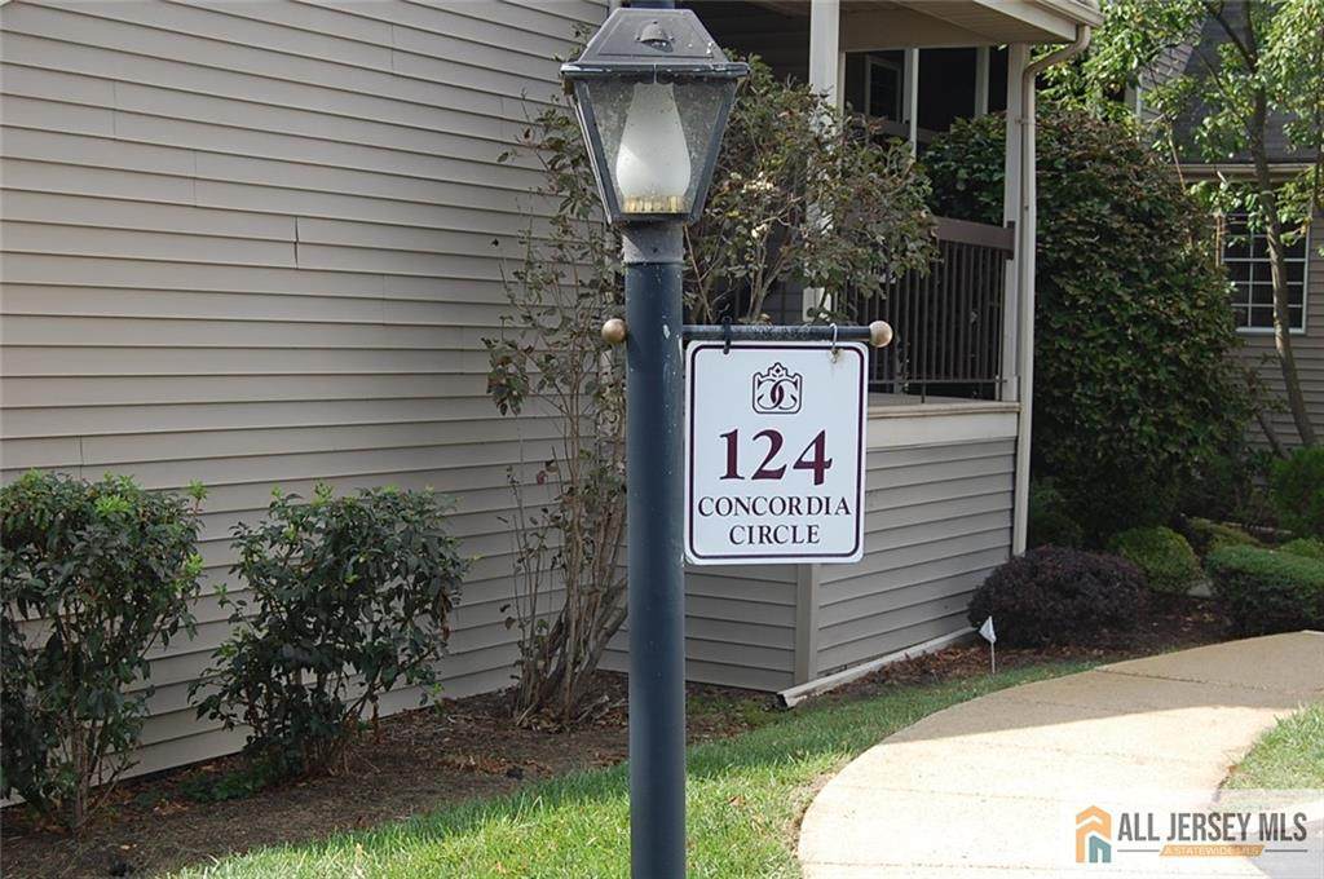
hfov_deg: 37.9
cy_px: 440
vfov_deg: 25.7
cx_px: 662
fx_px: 1928
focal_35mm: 52
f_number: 7.1
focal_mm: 35
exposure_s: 1/200
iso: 200
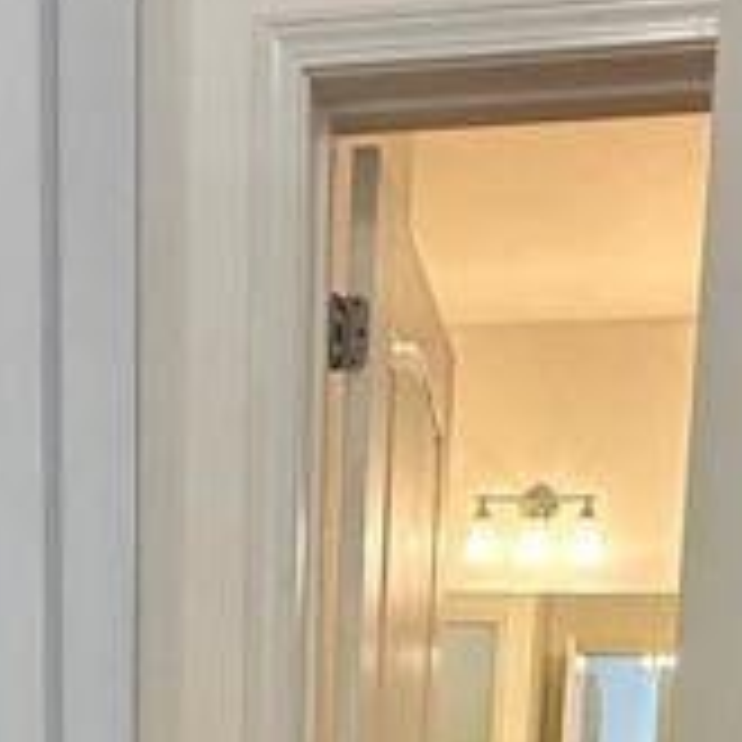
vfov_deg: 26.4
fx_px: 1285
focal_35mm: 53
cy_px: 1012
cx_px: 398
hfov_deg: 32.2
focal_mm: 2.22
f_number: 2.2
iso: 320
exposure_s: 1/120
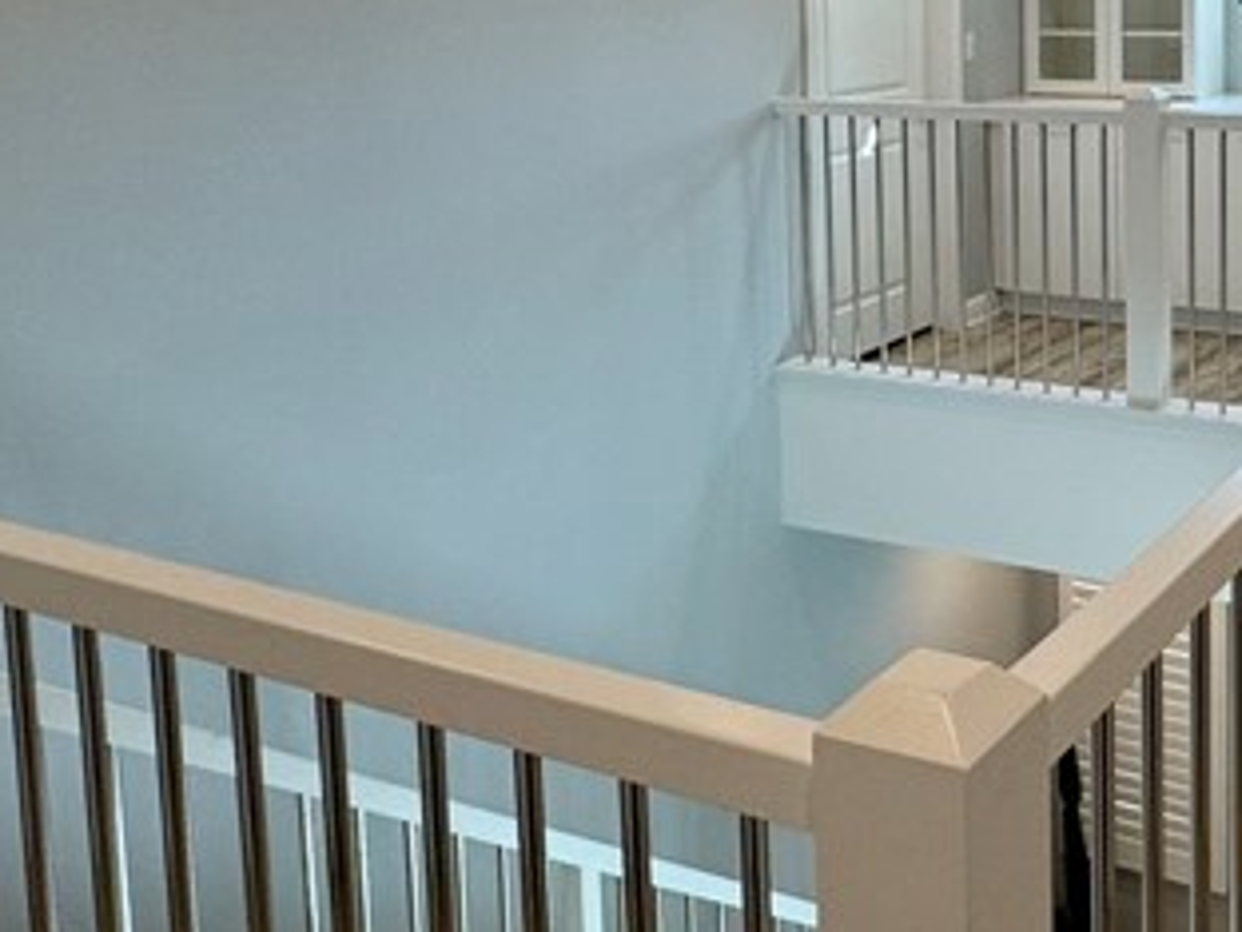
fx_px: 1650
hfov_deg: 38.9
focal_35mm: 46
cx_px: 1067
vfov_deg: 30.3
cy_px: 119
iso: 125
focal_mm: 2.22
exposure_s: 1/120
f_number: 2.2
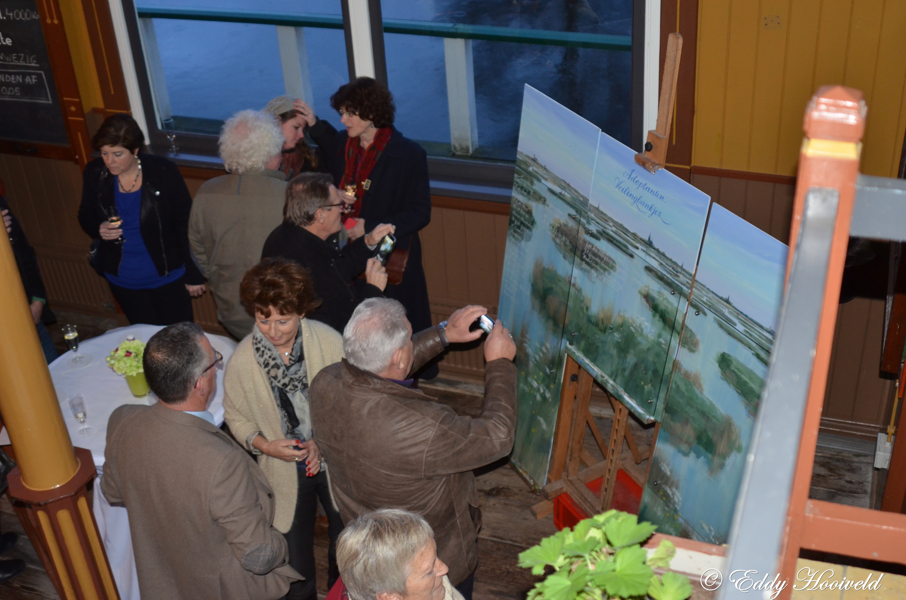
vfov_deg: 31.8
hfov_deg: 46.5
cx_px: 453
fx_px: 1055
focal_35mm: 42
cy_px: 300
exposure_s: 1/60
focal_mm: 28
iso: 800
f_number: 3.5
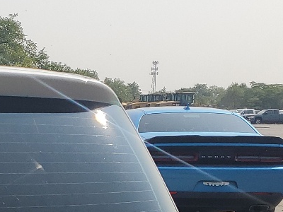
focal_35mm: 104
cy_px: 355
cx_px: -127
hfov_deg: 17.3
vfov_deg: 13.1
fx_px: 850
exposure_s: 1/5000
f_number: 1.5
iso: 50
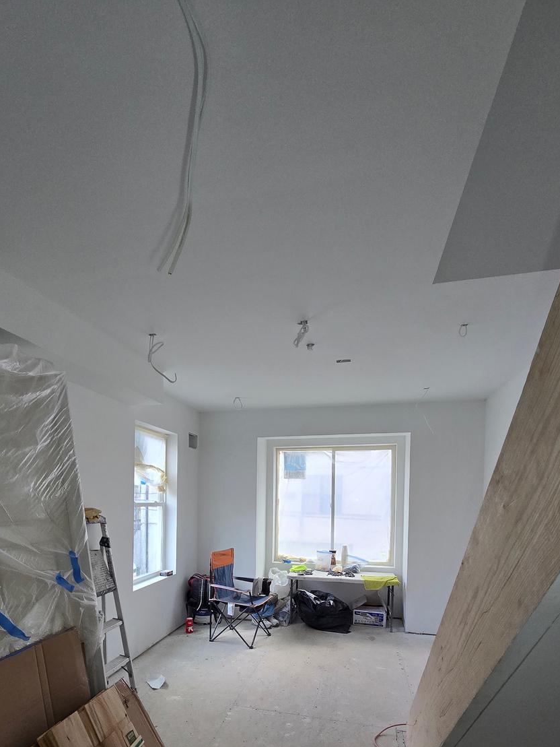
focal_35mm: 18
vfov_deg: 84.3
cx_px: 236
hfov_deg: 71.2
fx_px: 388
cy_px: 505
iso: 160
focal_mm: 2.2
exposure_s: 1/60
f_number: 2.2
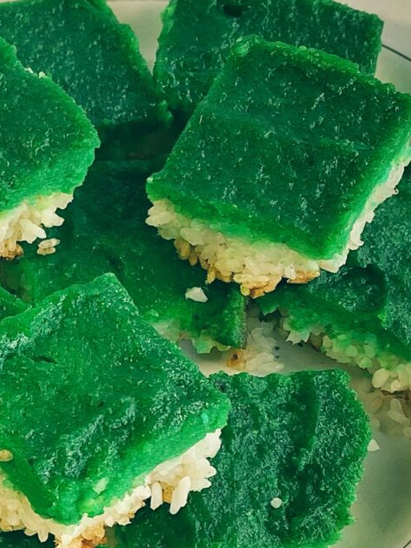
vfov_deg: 18.7
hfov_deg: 13.5
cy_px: 452
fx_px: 1646
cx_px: -174
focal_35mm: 104
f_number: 1.8
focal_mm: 4.25
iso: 50
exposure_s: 1/100
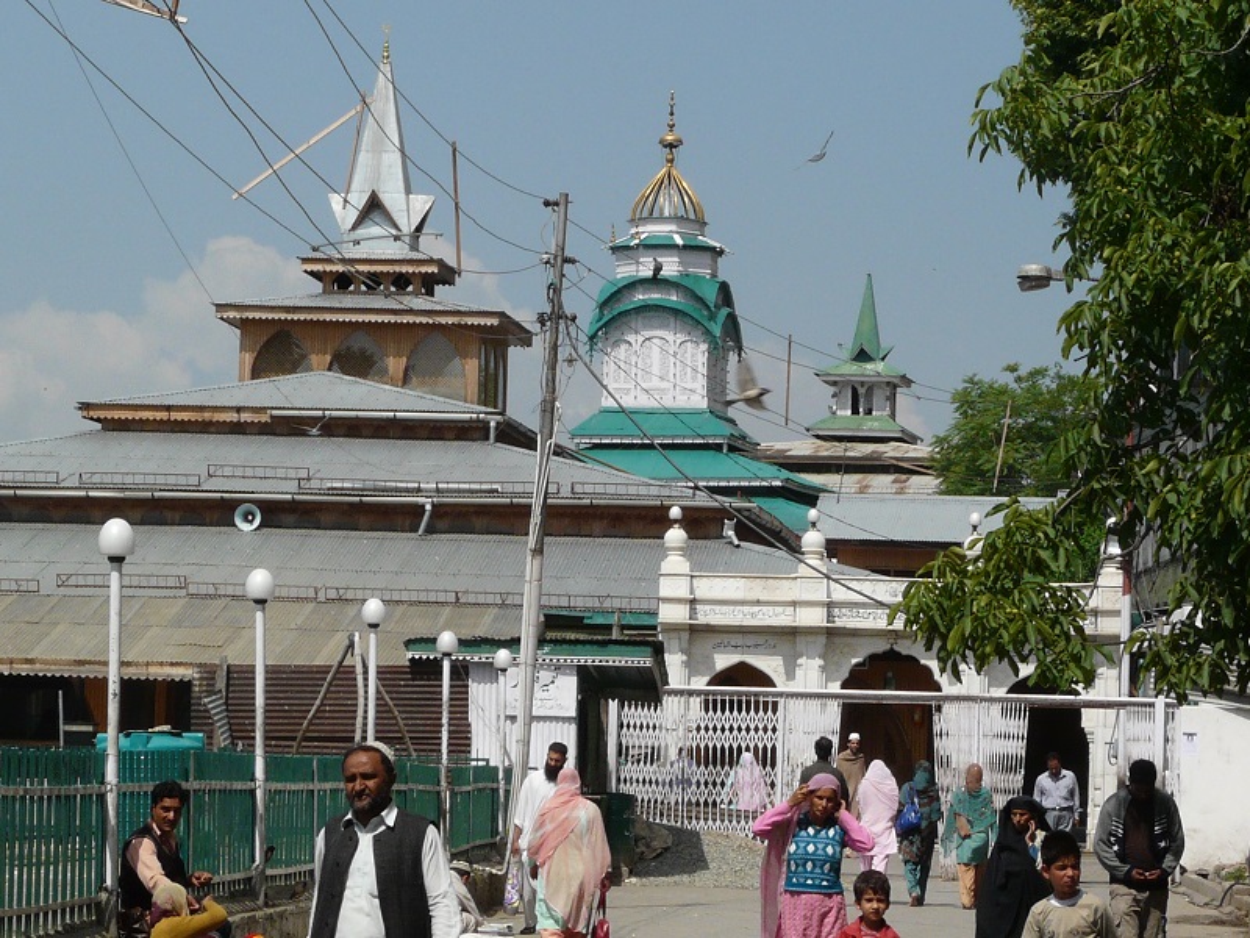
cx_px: 625
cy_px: 469
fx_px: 4767
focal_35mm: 132
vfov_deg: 11.2
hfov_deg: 14.9
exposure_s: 1/400
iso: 100
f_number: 7.1
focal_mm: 13.6
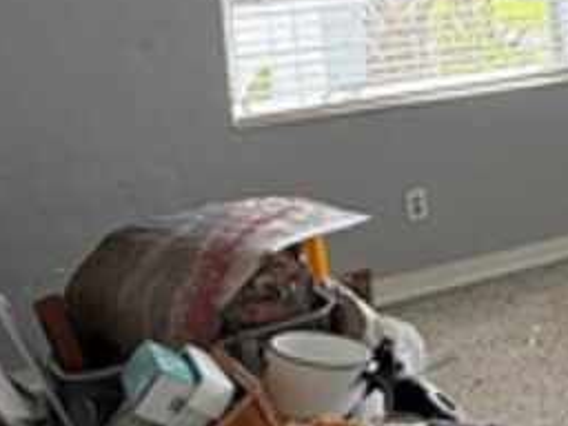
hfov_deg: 23.6
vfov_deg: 20.6
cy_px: 38
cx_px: 792
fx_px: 1149
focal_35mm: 70
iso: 100
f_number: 2.2
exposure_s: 1/120
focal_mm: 2.22
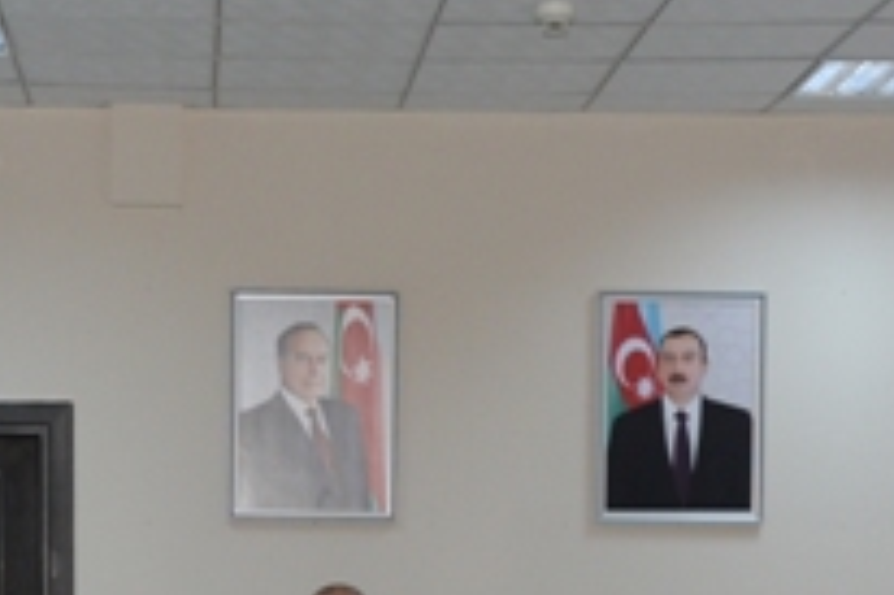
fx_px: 3399
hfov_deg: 15.0
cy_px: 740
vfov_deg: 9.8
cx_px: 360
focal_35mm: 137
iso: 1600
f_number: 6.3
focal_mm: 44
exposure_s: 1/100
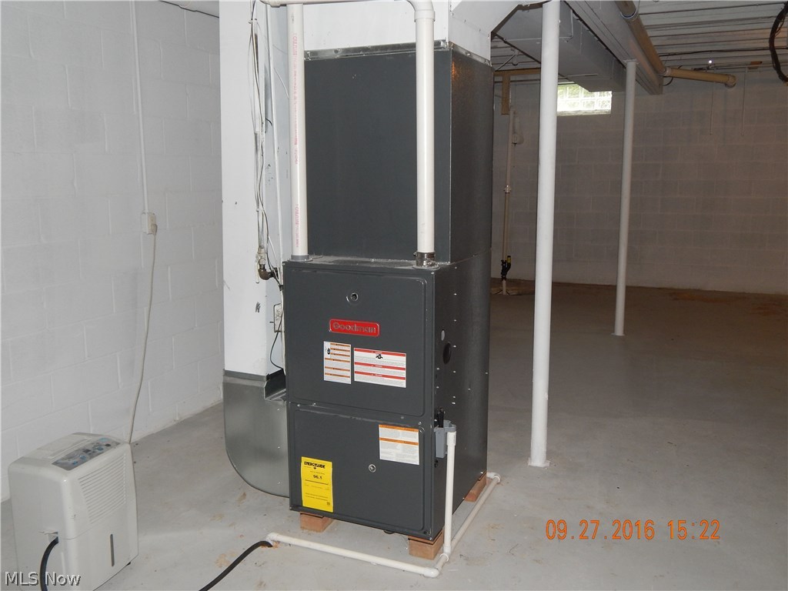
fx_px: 706
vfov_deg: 45.4
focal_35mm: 31
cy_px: 296
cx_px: 394
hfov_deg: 58.4
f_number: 3.2
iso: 200
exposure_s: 1/30
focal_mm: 5.6
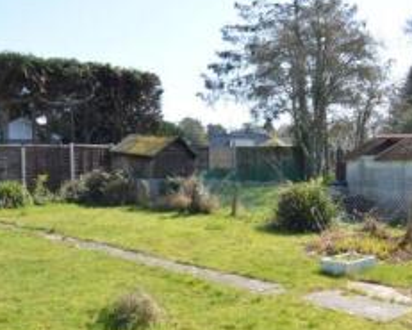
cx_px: 178
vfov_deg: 36.9
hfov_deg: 45.7
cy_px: 227
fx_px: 488
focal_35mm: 40
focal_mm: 10
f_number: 8
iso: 400
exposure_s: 1/500
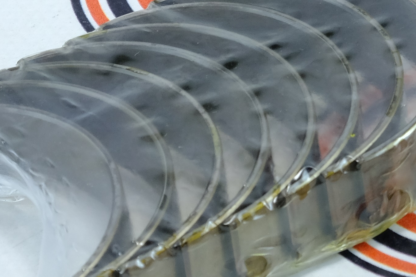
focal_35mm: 261
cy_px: -79
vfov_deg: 5.2
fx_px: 3016
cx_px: 570
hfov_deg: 7.8
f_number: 10
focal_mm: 39
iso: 500
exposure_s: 1/15
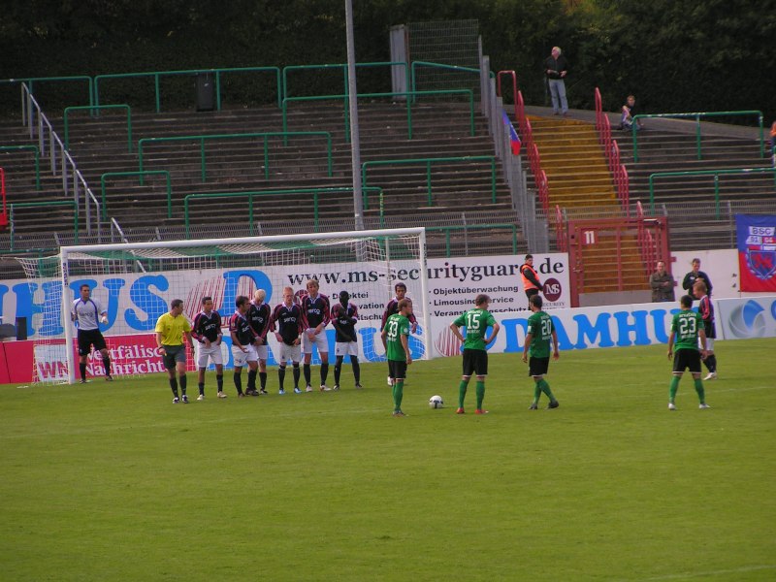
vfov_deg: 5.7
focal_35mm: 259
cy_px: 291
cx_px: 388
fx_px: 5806
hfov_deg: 7.6
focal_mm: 39.6
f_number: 3.5
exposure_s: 1/500
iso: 50
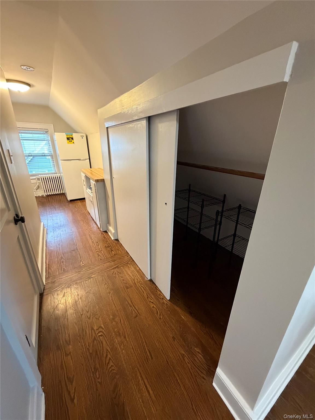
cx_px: 158
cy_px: 210
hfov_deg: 85.7
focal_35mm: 14
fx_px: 170
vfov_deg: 102.1
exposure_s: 1/60
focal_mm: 2.22
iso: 640
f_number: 2.2
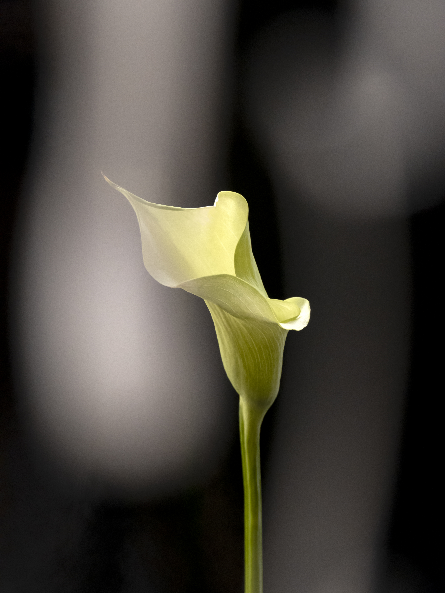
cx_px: 222
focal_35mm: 140
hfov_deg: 10.6
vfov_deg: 14.1
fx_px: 2400
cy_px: 296
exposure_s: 1/13
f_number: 3.9
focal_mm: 47.46
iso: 1600
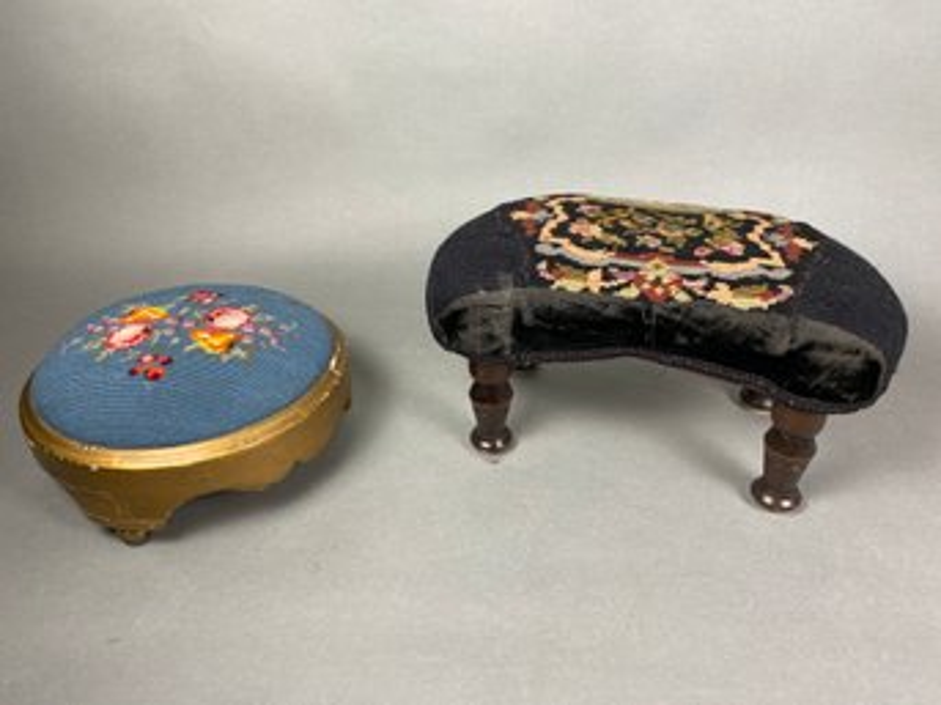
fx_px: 707
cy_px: 352
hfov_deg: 67.3
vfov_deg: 53.0
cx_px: 470
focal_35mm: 26
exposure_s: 1/60
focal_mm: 4.25
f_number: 1.8
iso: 64
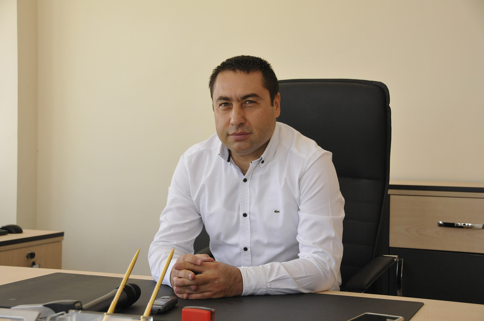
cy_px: 160
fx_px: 765
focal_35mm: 57
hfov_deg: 35.1
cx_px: 242
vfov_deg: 23.7
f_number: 4.2
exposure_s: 1/500
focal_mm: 38
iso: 1000
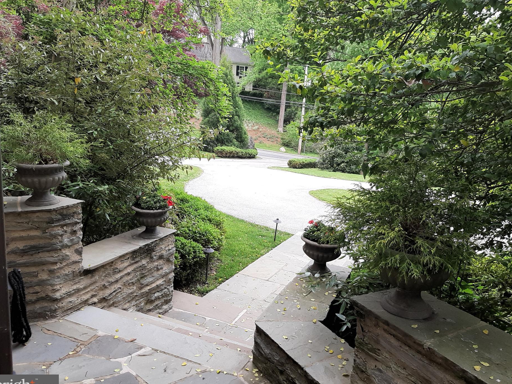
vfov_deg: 48.2
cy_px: 183
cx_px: 275
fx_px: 429
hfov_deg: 61.6
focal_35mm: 29
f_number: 1.7
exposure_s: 1/361
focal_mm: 3.93
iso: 40
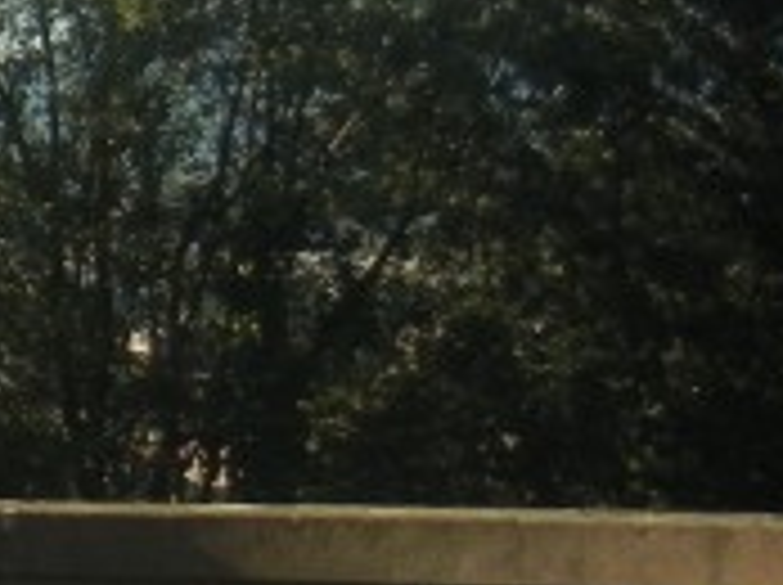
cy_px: 338
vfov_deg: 8.4
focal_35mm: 177
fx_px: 3998
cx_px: -1107
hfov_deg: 9.8
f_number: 7
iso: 160
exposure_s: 1/250
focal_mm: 5.4
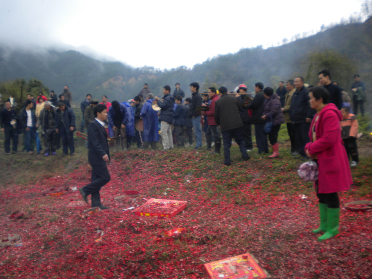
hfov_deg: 51.4
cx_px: 185
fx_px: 387
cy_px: 137
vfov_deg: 39.7
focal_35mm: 36
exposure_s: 1/196
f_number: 3.1
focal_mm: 6.3
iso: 80
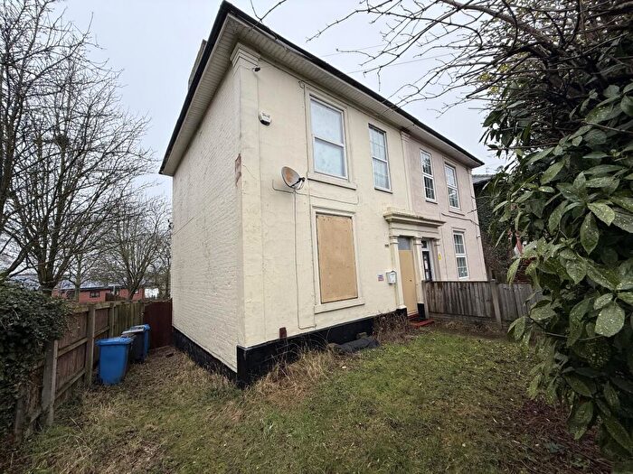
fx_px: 256
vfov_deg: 85.7
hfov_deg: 102.1
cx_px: 316
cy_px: 237
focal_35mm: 14
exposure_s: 1/253
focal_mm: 2.22
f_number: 2.2
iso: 50
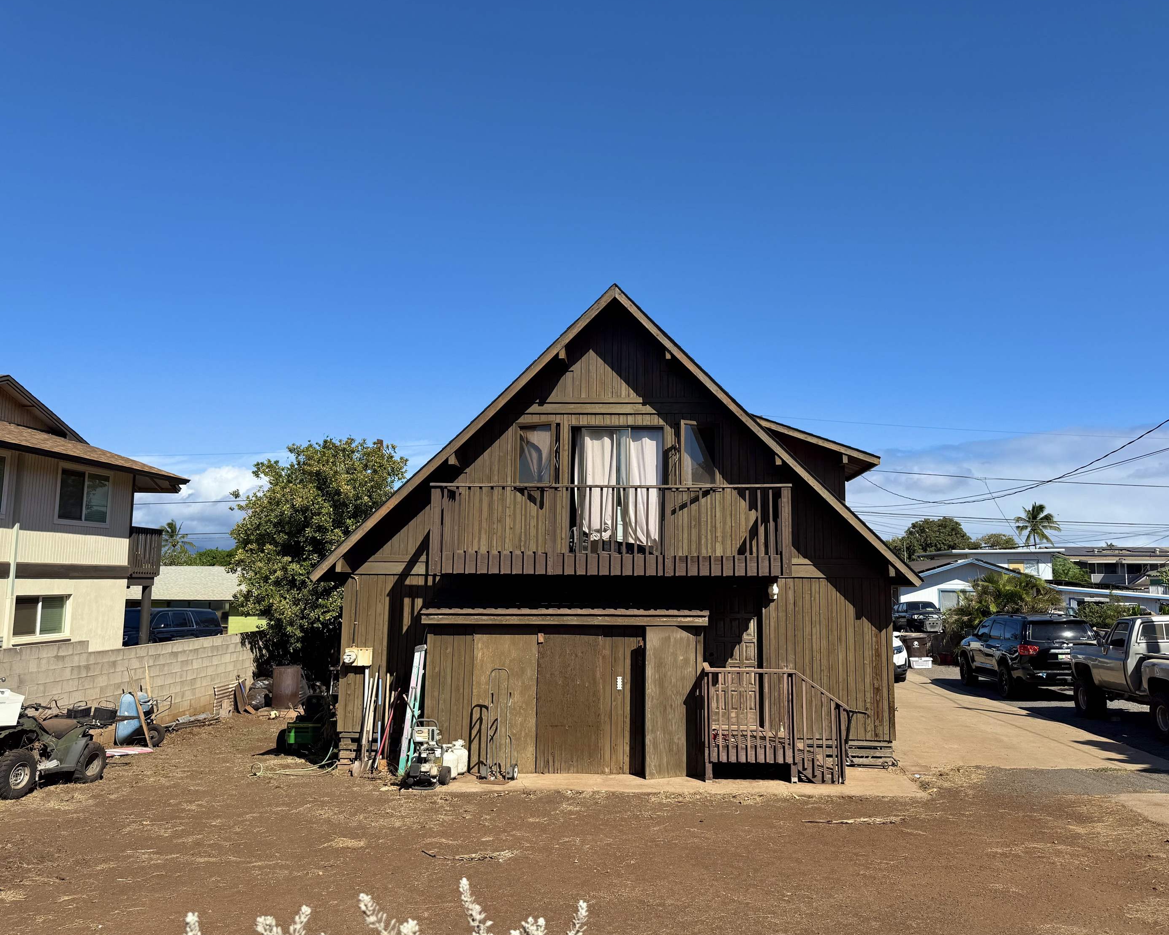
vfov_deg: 54.9
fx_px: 899
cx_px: 635
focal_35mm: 26
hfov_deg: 65.9
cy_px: 467
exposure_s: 1/5319
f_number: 1.78
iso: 80
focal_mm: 6.76
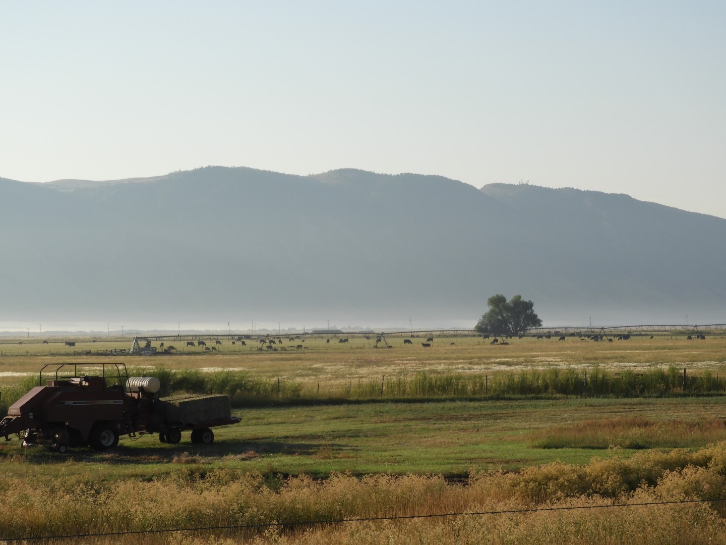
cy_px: 272
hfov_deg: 15.8
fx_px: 2622
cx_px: 363
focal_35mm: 125
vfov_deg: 11.9
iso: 100
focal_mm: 22.4
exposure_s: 1/640
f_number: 5
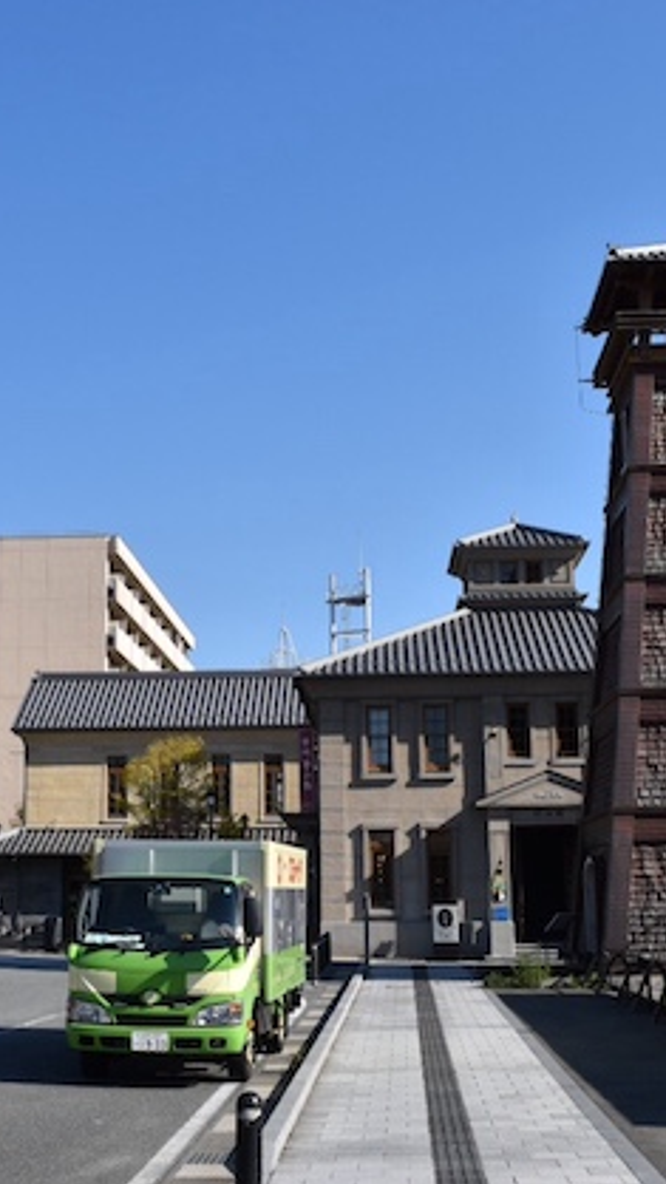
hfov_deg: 22.6
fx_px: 1665
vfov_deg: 39.2
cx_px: 247
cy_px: 582
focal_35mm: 53
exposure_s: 1/400
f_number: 10
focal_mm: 22
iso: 200
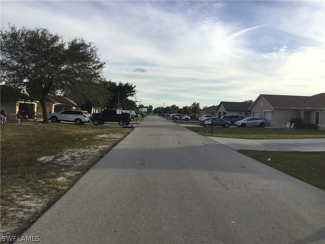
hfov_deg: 58.4
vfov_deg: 45.4
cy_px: 122
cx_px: 162
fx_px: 291
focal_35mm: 31
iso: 25
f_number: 2.4
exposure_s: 1/970
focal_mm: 3.3
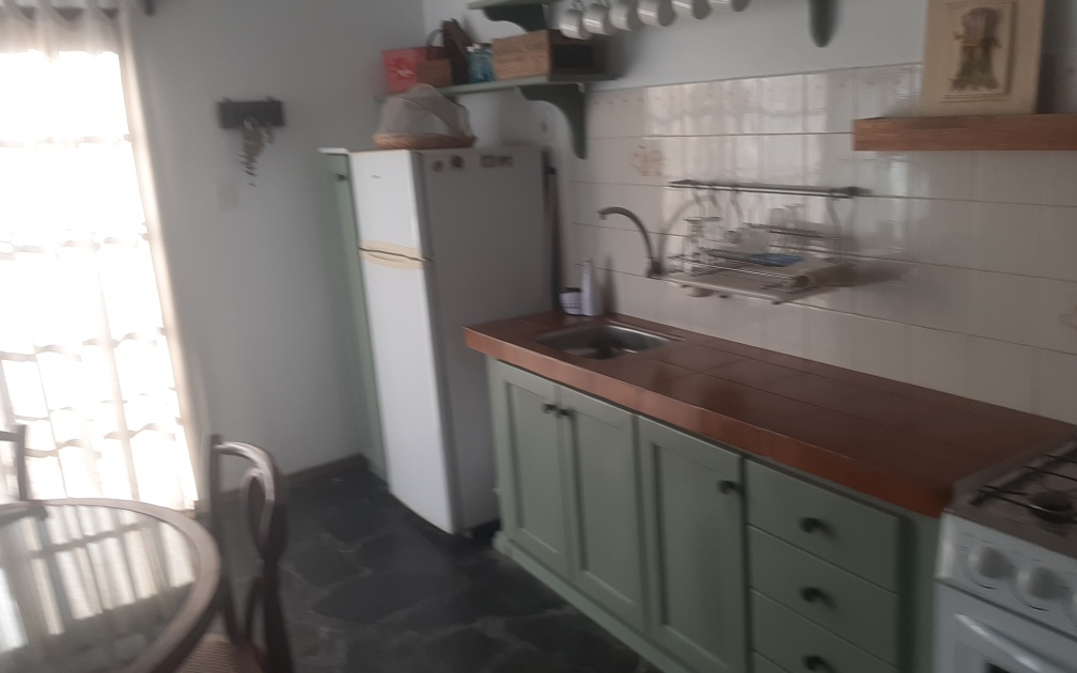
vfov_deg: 44.5
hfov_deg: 66.5
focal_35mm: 28
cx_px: 540
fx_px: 822
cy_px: 309
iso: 50
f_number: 1.7
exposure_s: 1/120
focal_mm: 3.93
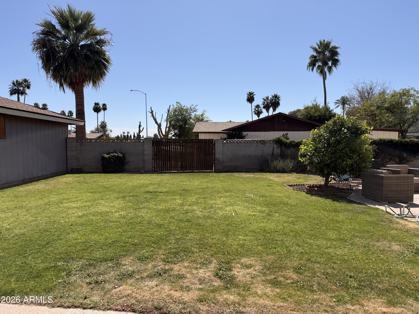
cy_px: 157
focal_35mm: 24
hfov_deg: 71.6
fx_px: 291
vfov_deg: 56.8
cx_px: 210
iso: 80
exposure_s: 1/6711
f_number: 1.78
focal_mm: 6.76
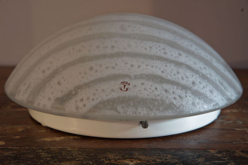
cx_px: 124
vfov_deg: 16.3
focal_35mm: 84
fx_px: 579
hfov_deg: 24.2
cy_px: 82
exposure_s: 1/1.25
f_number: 8
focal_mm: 84
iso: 320
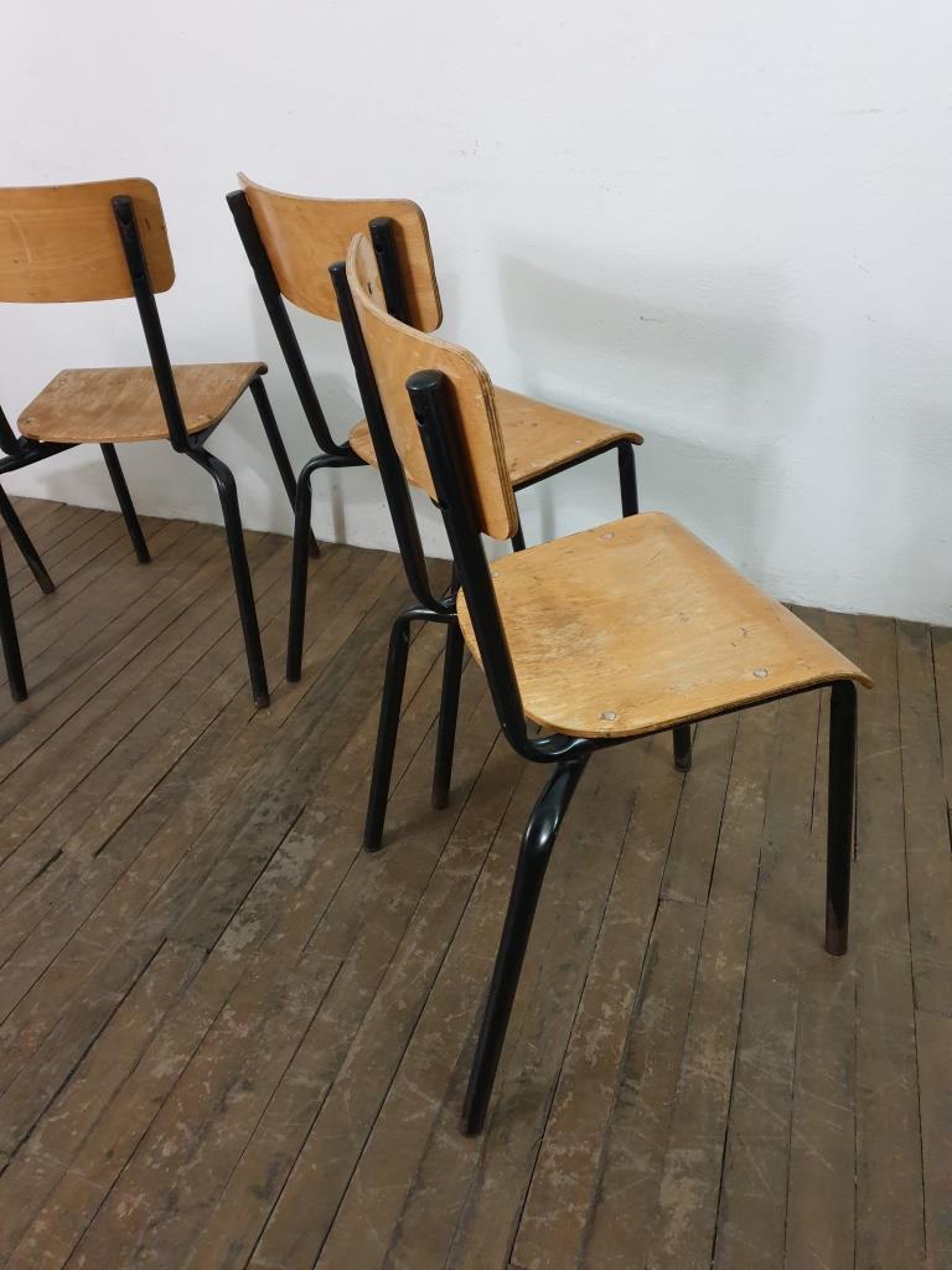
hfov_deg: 53.1
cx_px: 476
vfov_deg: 67.3
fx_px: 953
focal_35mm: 26
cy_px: 635
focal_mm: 4.3
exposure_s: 1/20
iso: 320
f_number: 1.5
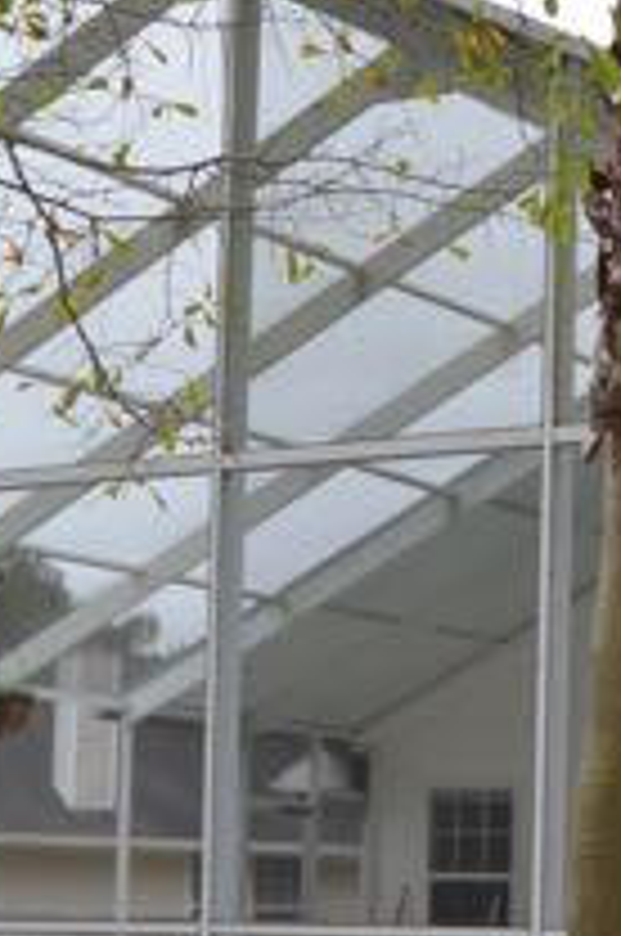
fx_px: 2882
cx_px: 598
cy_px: 644
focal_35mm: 111
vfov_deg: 18.4
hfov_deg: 12.2
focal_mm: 24
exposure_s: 1/200
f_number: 4.5
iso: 160
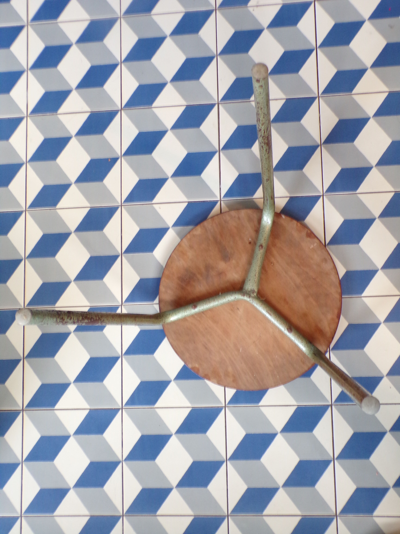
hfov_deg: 34.3
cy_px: 267
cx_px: 200
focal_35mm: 42
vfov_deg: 44.8
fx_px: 647
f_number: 3.4
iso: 231
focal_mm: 7.6
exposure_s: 1/17
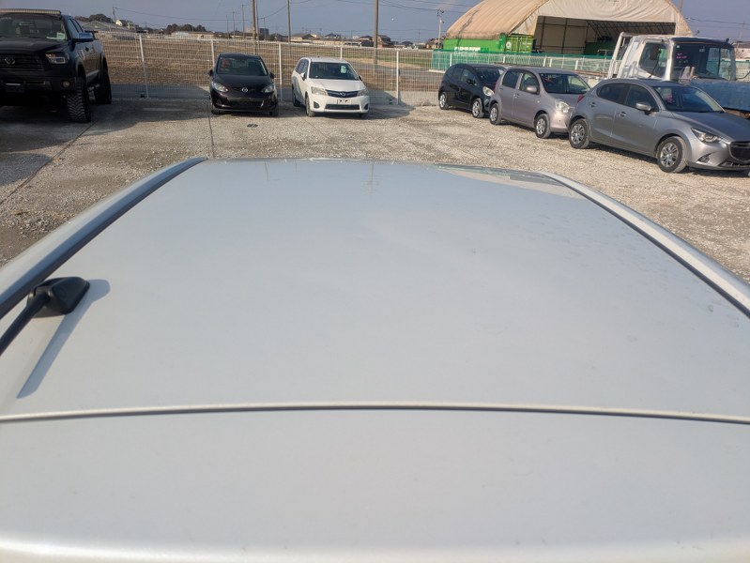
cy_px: 282
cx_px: 375
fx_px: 542
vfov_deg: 54.9
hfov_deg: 69.4
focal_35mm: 25
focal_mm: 5.43
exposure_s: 1/3745
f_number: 1.89
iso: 63
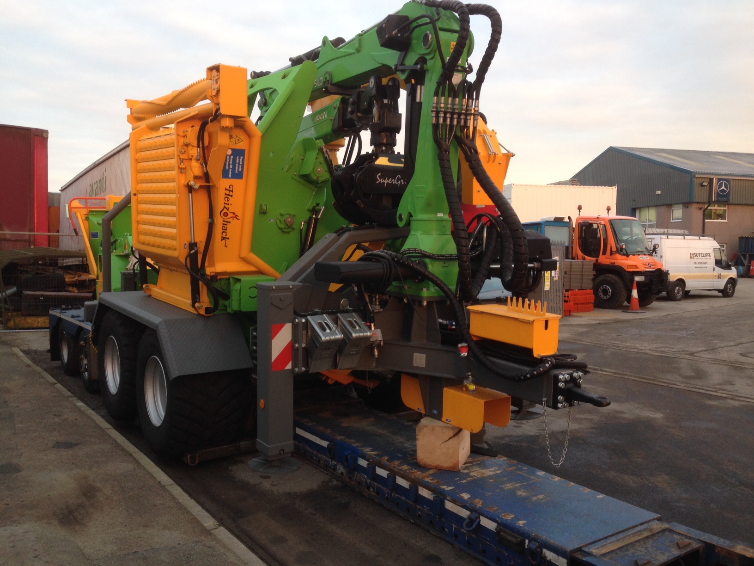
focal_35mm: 33
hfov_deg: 55.4
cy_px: 283
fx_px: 719
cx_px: 377
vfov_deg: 42.9
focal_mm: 4.12
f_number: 2.4
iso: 50
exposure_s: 1/30
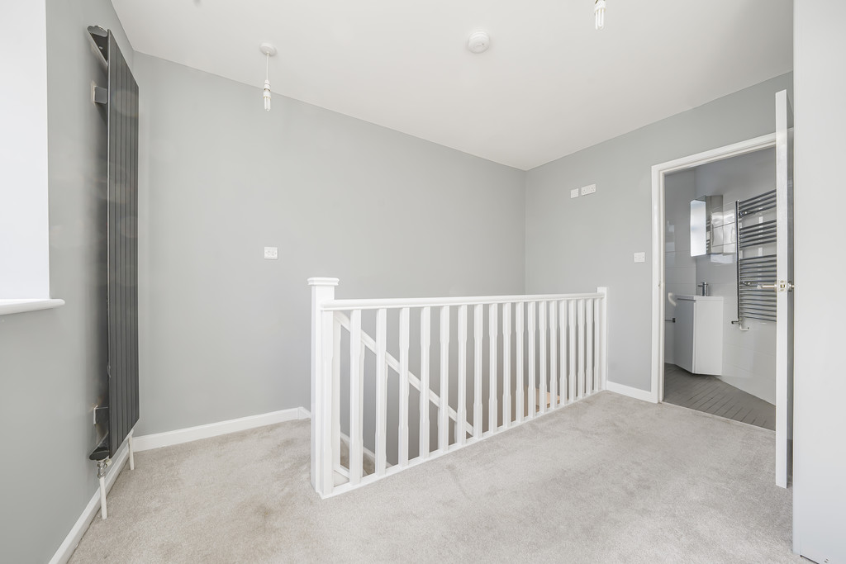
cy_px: 282
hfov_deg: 112.6
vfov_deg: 90.0
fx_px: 282
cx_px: 423
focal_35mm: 12
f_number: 9
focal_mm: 12
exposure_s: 1/8
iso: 320
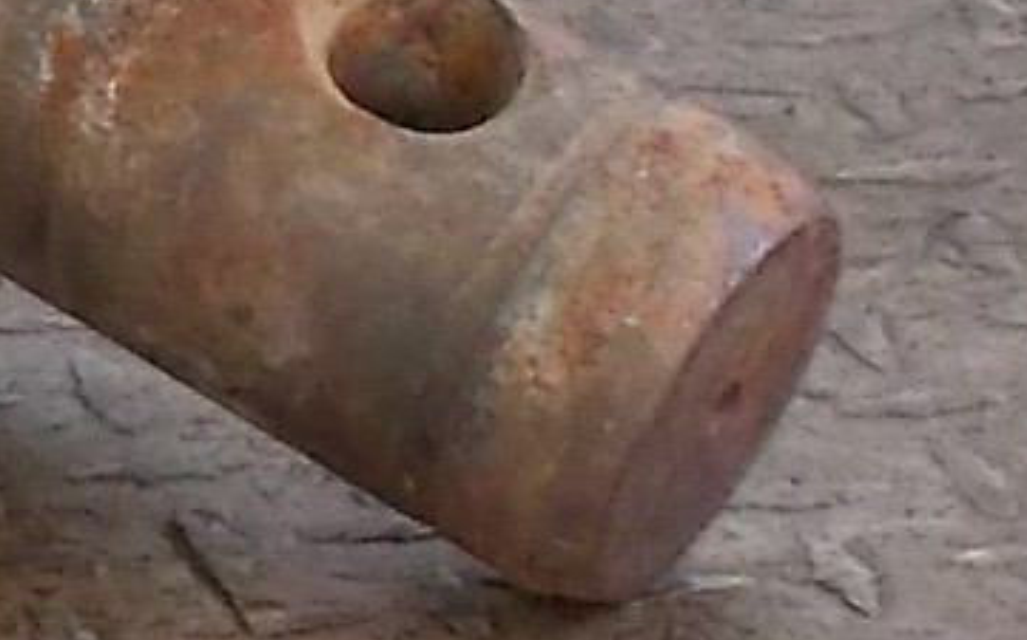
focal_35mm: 661
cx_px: -1713
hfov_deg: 3.1
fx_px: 18486
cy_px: -708
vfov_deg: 2.0
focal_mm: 17.6
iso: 200
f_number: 5.5
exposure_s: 1/60
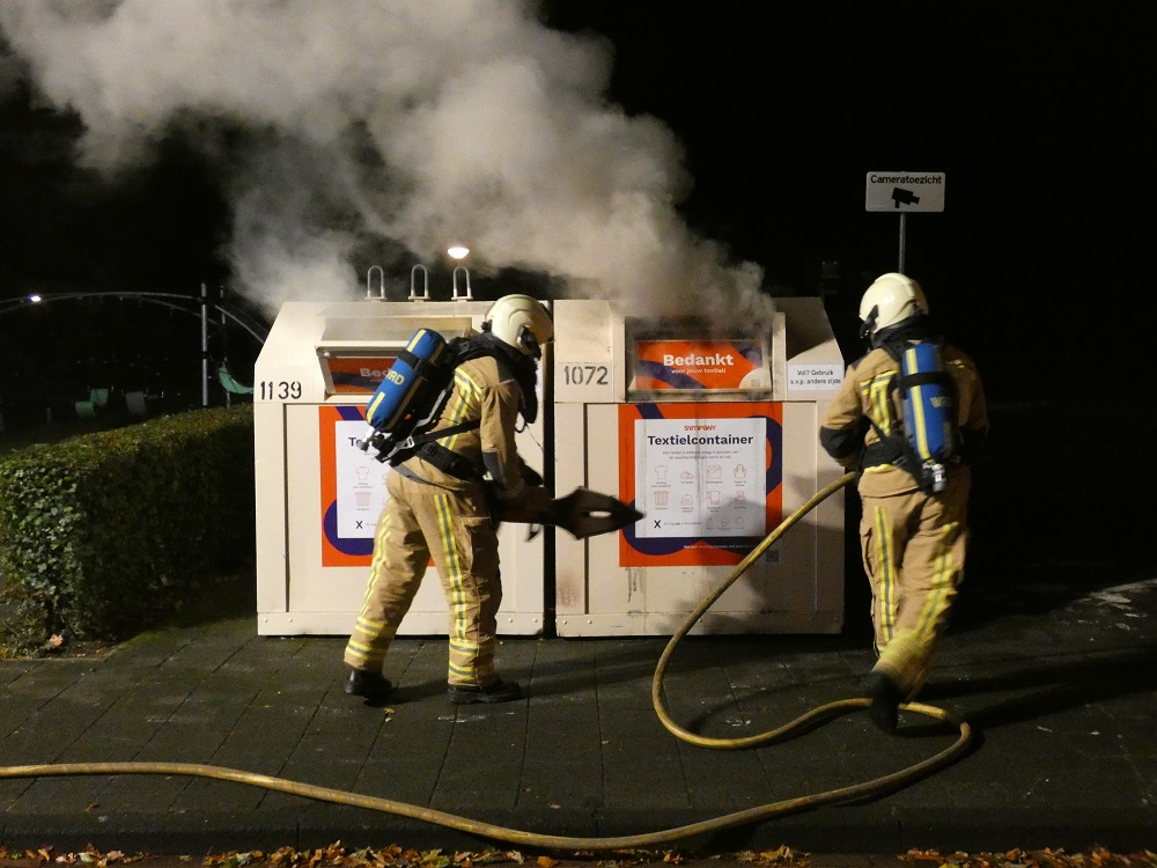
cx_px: 578
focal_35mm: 36
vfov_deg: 39.7
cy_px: 434
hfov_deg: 51.4
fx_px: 1203
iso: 1600
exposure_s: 1/30
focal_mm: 6.5
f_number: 3.5
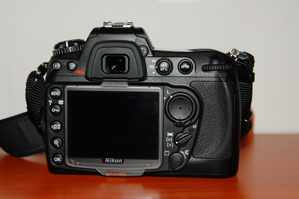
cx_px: 150
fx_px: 448
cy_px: 100
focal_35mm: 54
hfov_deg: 36.9
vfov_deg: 25.0
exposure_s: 1/60
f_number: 5
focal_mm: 36
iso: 200
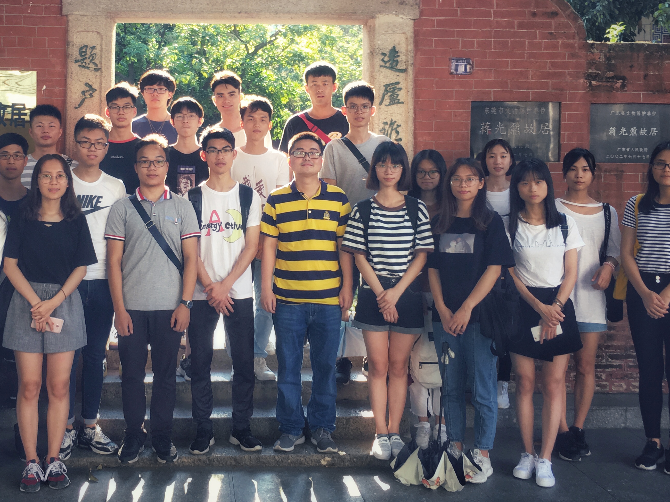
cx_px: 230
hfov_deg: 41.6
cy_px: 169
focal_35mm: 45
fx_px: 871
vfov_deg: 31.9
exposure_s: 1/100
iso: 40
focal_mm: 4.15
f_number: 2.2
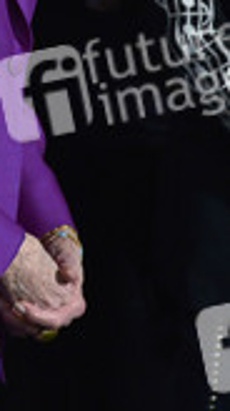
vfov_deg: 4.2
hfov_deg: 2.4
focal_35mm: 512
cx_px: -101
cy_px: -43
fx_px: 5563
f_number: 6.3
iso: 2000
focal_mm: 200
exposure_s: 1/320
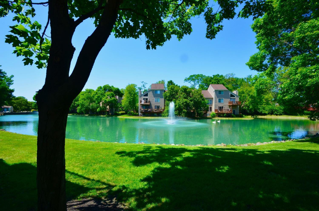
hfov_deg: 100.5
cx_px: 160
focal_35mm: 15
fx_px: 133
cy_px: 106
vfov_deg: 77.1
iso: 280
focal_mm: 10
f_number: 10
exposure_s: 1/250
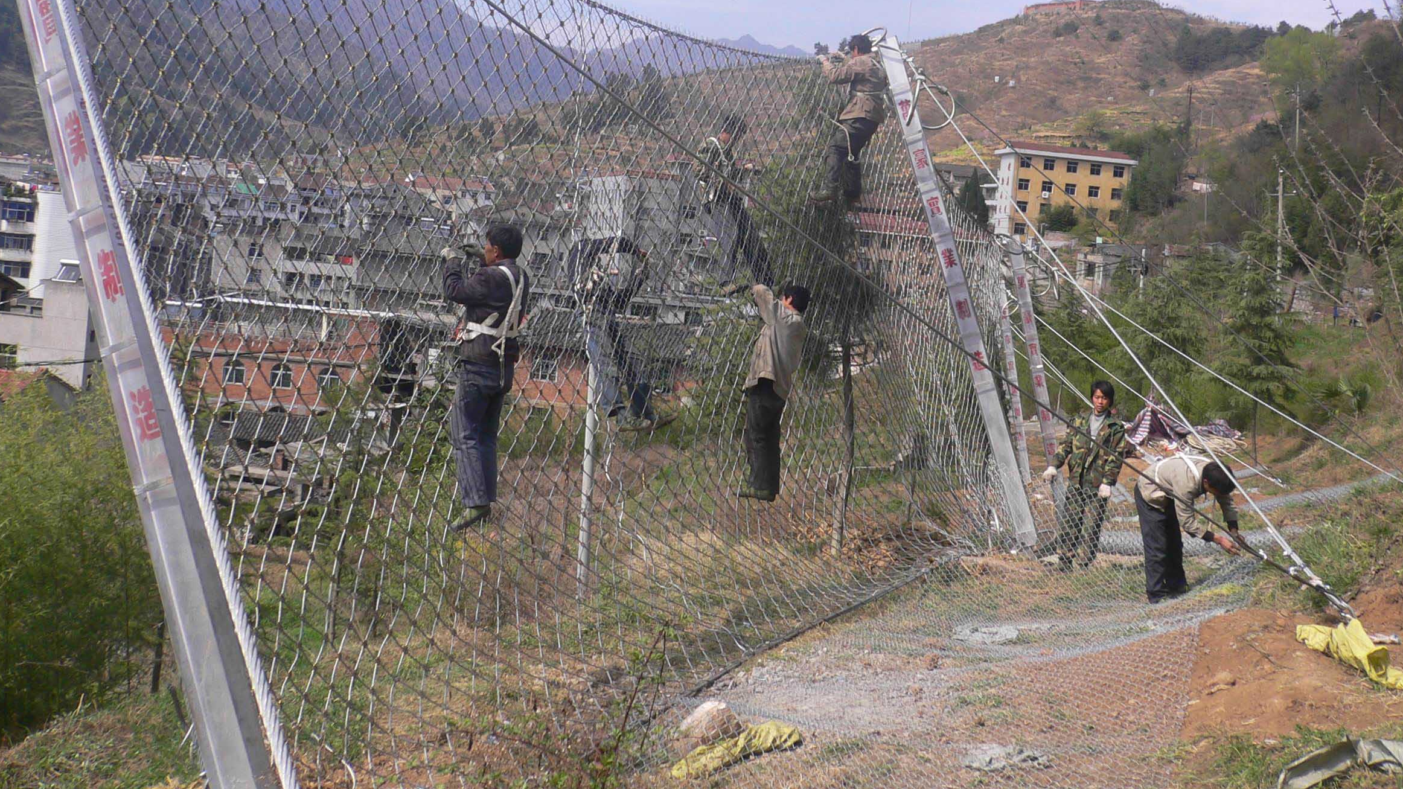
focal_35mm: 42
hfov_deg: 48.3
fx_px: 1562
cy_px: 210
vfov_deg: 28.0
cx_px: 758
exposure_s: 1/200
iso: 80
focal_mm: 5.8
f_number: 5.6
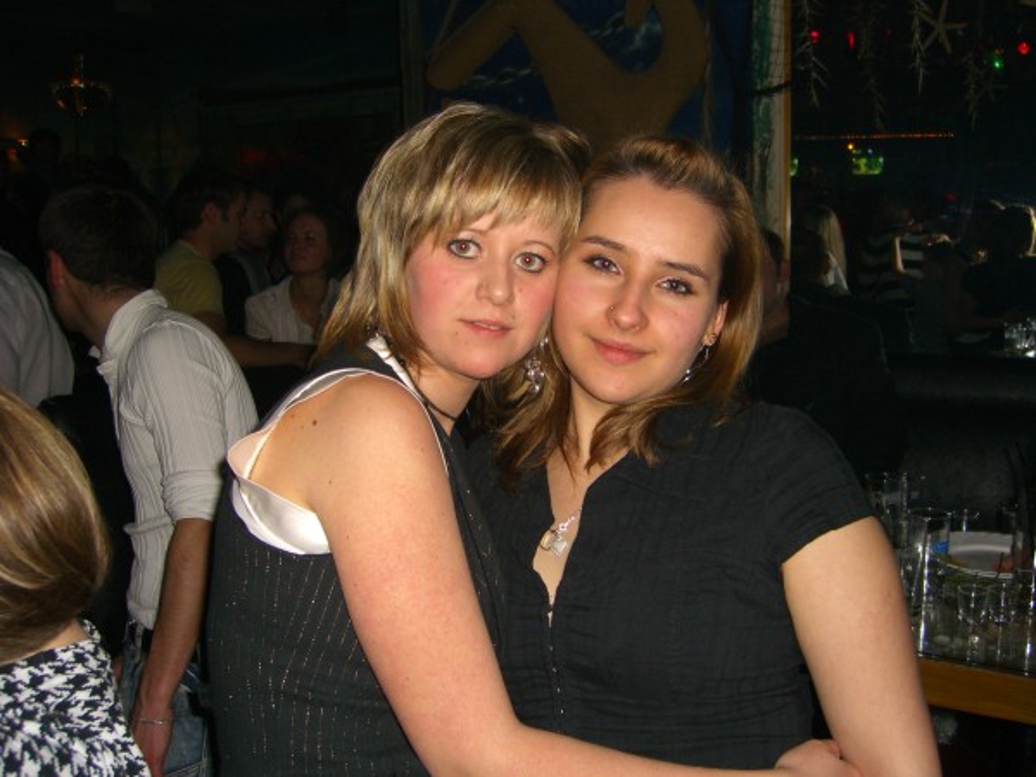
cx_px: 518
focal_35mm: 38
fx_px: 1137
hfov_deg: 49.0
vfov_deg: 37.7
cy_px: 388
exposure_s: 1/60
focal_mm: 7.9
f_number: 2.8
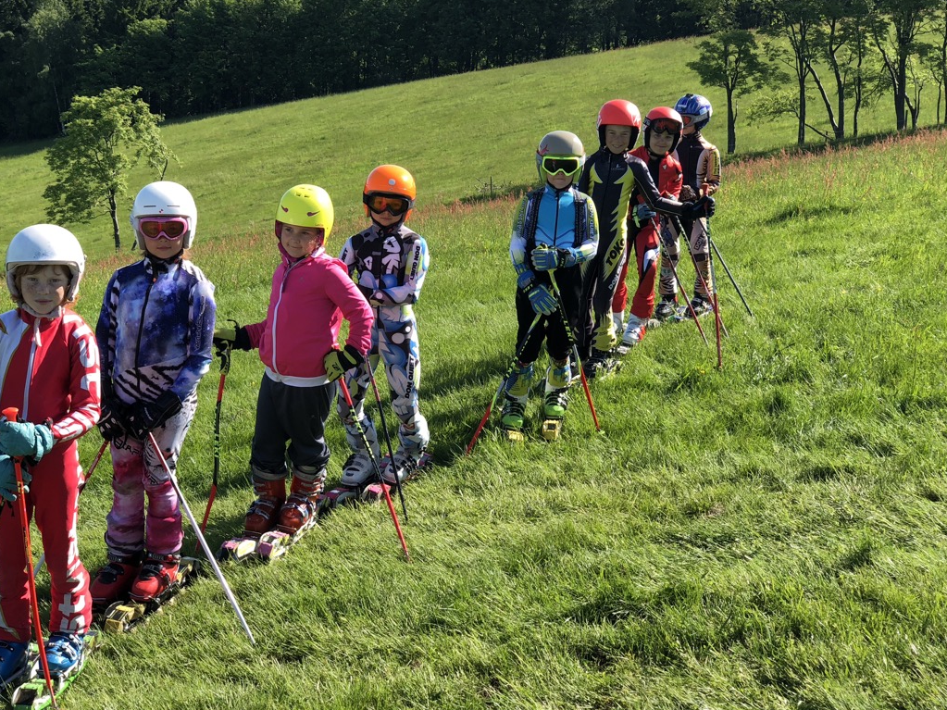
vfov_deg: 24.0
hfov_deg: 31.7
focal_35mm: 61
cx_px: 417
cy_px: 325
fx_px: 1669
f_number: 2.4
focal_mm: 6
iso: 16
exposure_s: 1/390
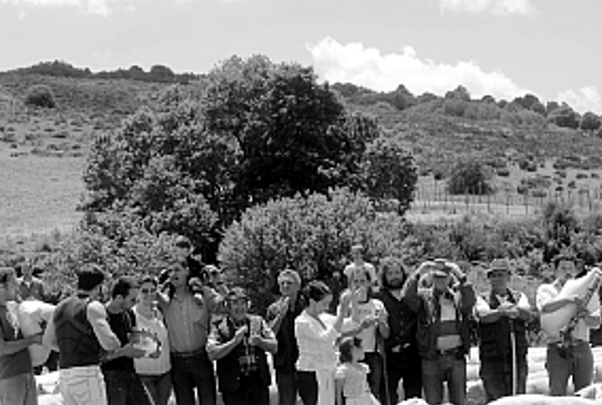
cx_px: 210
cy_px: 318
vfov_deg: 18.4
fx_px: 1241
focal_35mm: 74
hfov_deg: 27.1
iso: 100
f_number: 7.1
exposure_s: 1/200
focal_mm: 28
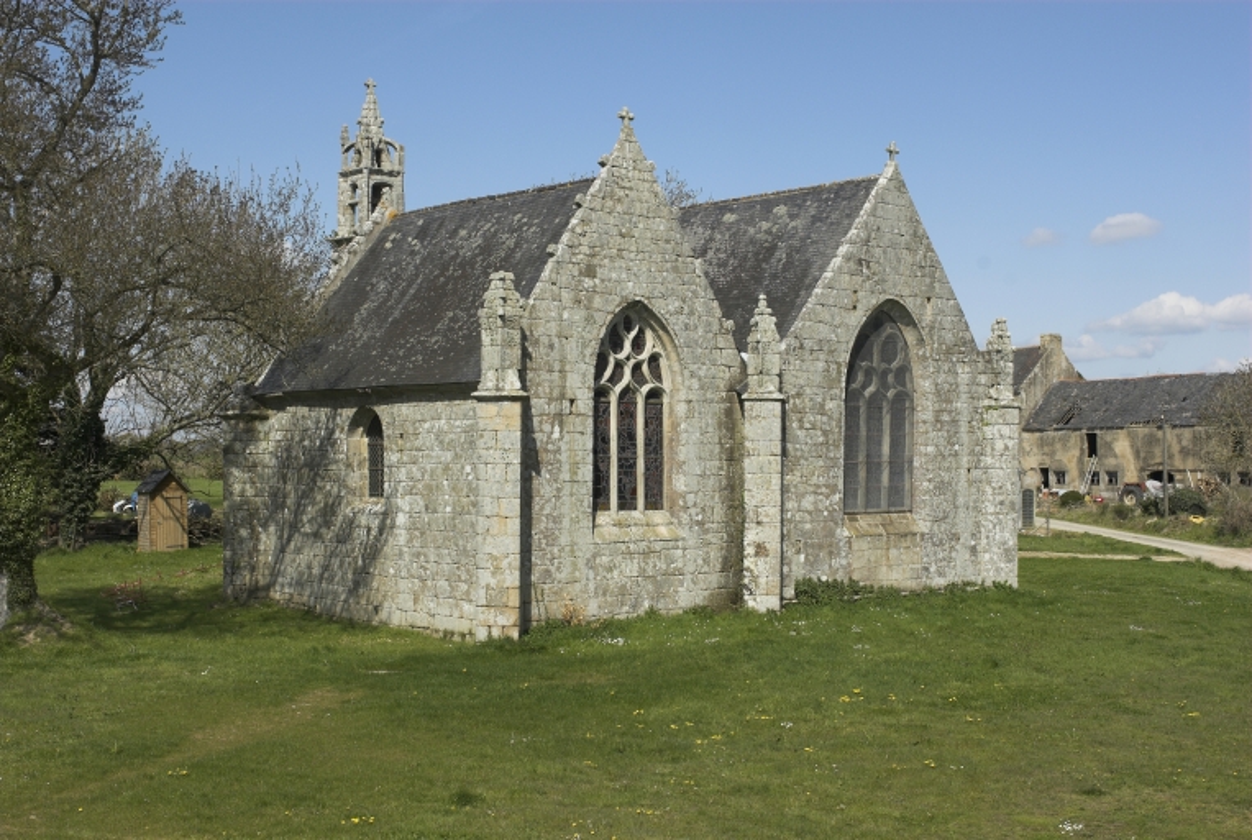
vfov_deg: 26.6
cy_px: 420
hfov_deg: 38.8
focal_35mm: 51
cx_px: 626
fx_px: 1777
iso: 100
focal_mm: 34
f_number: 11
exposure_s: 1/160
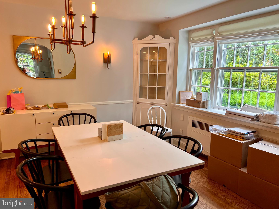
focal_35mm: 26
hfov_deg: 67.3
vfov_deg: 53.1
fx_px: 210
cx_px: 140
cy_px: 104
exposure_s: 1/120
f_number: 1.5
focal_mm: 5.7
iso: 125
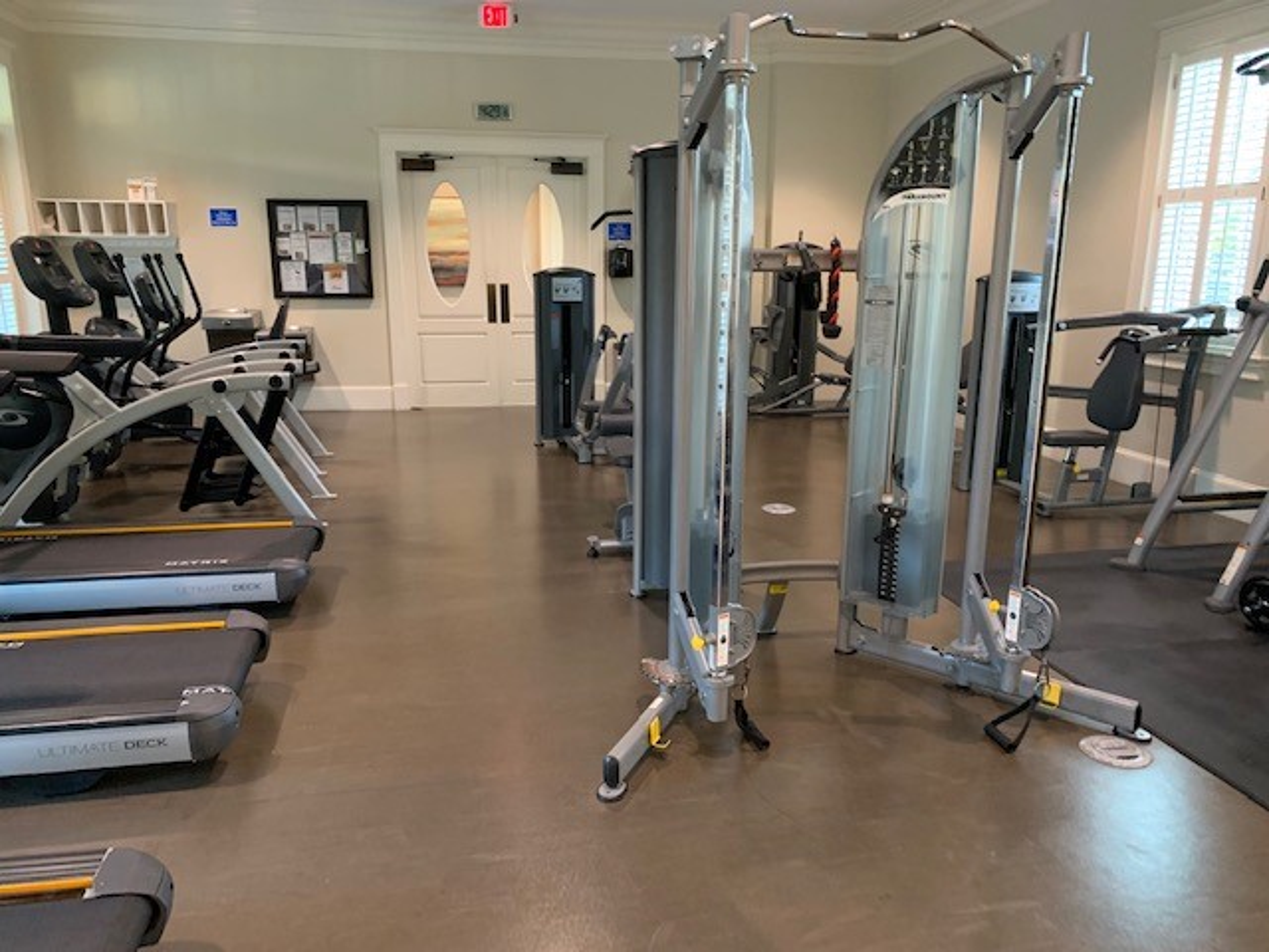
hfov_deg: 67.3
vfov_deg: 53.1
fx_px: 953
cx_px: 634
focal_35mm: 26
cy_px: 476
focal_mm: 4.25
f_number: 1.8
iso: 400
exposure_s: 1/40
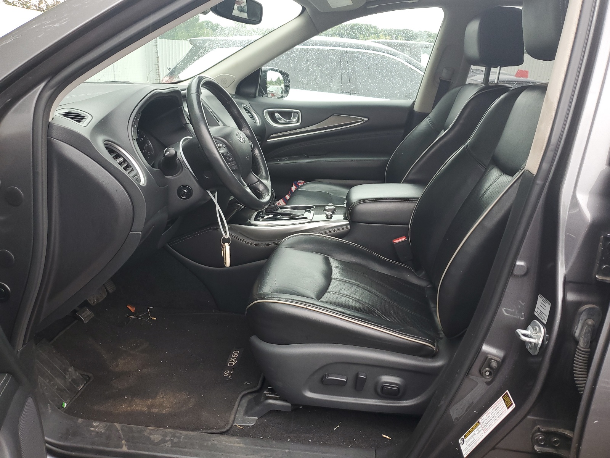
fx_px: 458
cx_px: 305
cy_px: 229
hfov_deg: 67.3
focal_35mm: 26
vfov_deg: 53.1
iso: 59
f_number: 1.5
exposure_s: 1/120
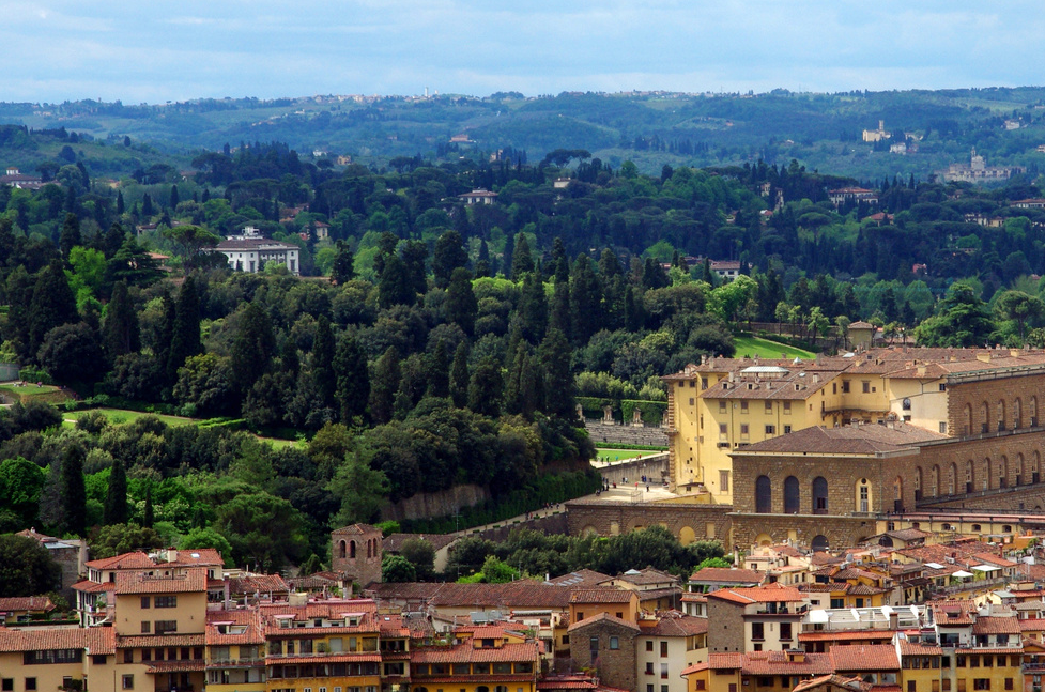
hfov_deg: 13.2
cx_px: 759
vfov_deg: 8.8
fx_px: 4519
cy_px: 290
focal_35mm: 156
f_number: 18
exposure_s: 1/200
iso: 400
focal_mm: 60
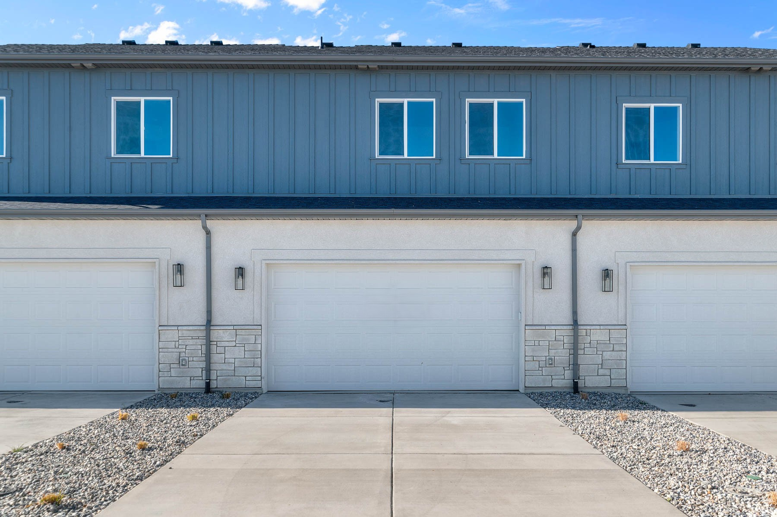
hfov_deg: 62.0
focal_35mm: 30
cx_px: 388
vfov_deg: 43.6
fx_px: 647
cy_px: 258
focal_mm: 30
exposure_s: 1/125
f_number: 8
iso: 320
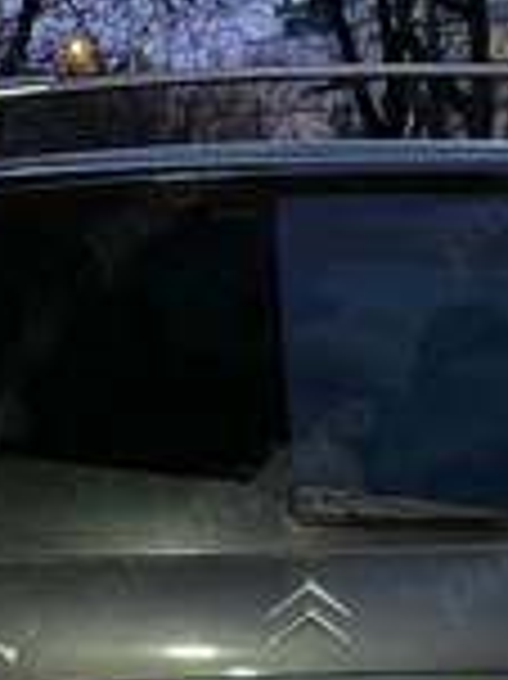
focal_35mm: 127
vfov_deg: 15.4
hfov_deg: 11.6
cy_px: 558
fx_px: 2489
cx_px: 319
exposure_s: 1/5
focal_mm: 6.86
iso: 400
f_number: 1.78
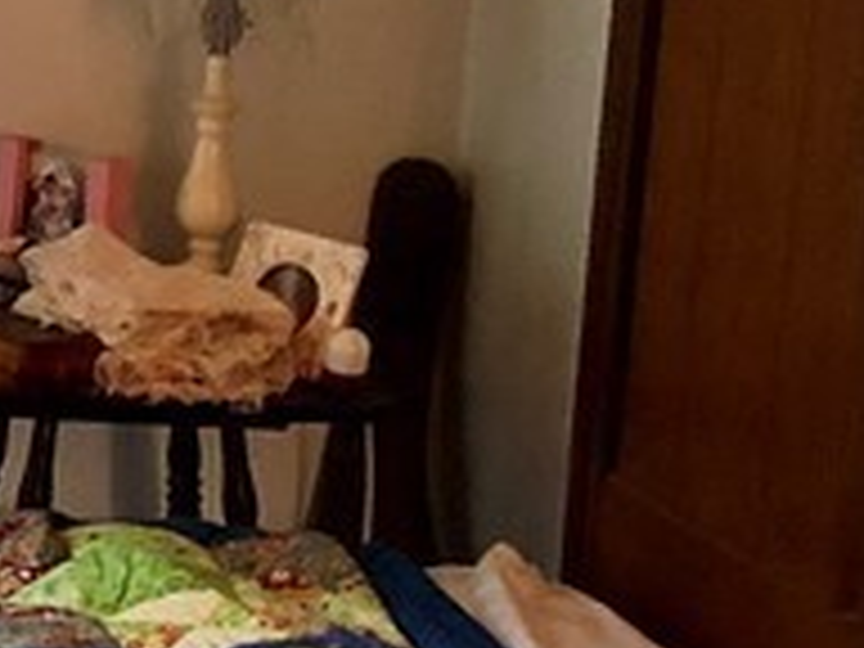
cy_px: 230
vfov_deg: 10.0
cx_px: -1242
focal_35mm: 149
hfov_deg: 11.1
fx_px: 3719
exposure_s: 1/15
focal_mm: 4
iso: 64
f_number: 1.8
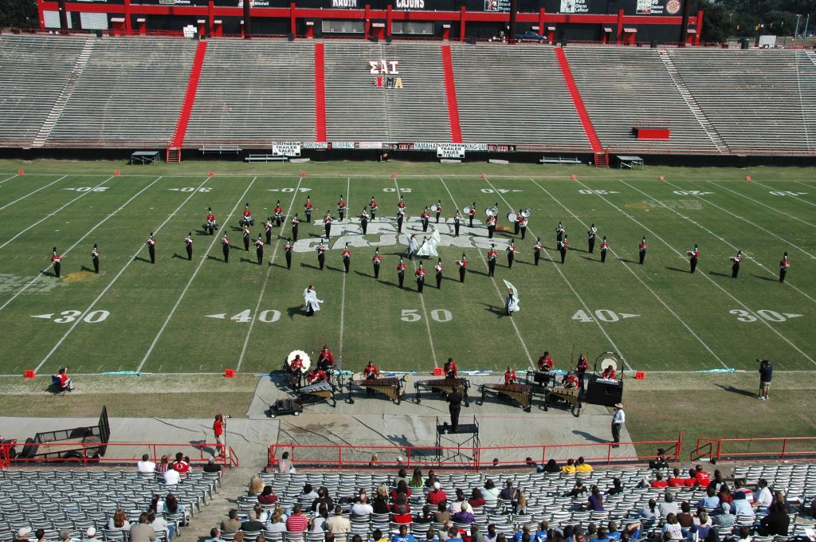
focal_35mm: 39
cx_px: 408
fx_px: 883
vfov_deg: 34.1
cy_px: 271
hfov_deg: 49.6
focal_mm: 26
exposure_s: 1/400
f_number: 10
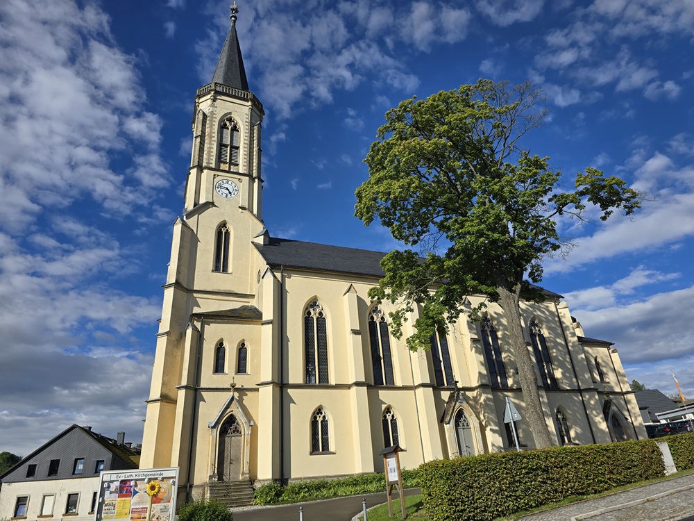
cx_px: 347
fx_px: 461
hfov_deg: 73.9
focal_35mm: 23
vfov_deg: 58.9
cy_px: 260
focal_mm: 6.3
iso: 12
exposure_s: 1/1212
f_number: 1.7
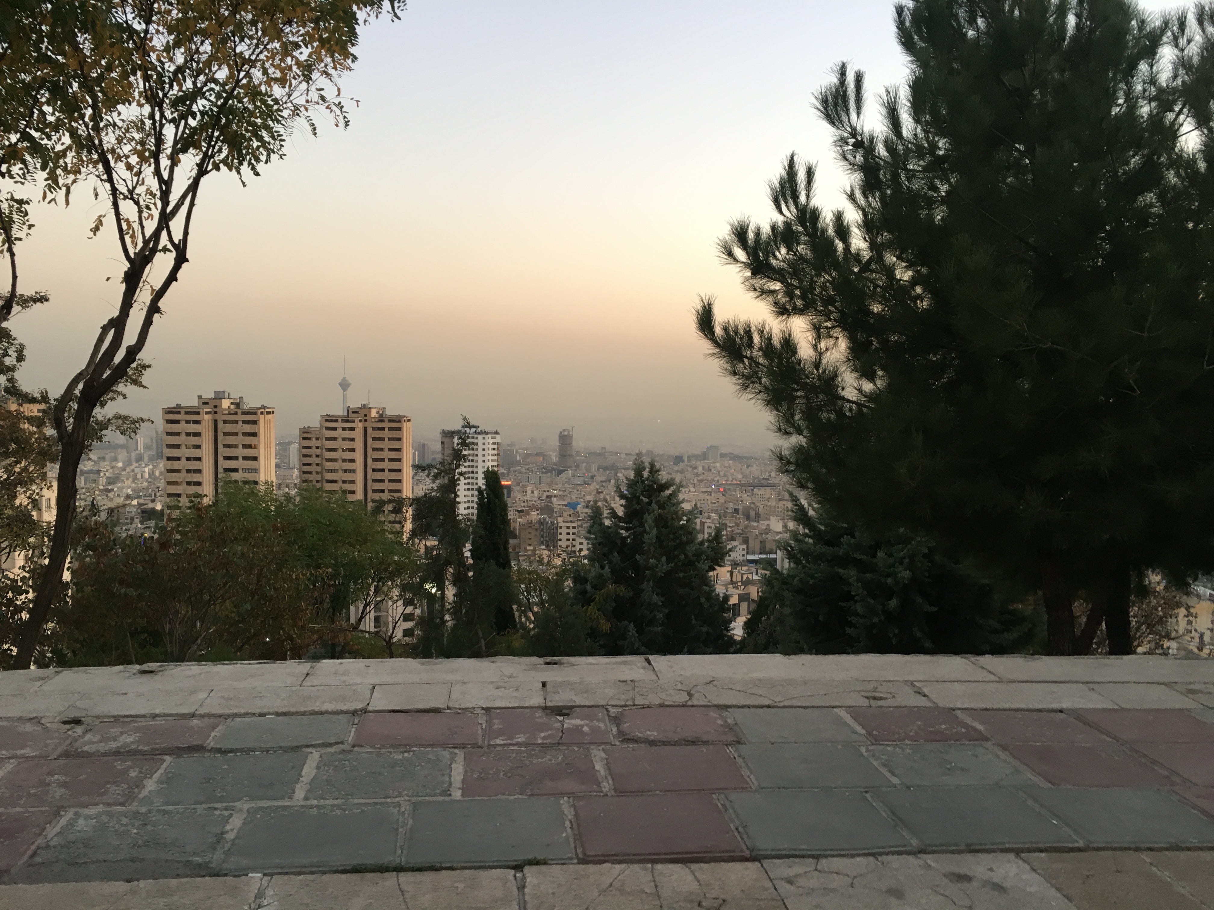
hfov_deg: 61.7
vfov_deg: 48.2
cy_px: 455
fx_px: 1017
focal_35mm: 29
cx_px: 607
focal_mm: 4.15
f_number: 2.2
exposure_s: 1/33
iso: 100
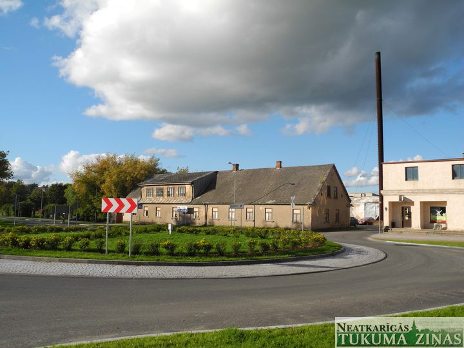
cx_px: 232
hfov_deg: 56.8
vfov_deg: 44.2
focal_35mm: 32
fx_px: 429
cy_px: 174
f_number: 4
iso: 100
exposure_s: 1/800
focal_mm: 6.8
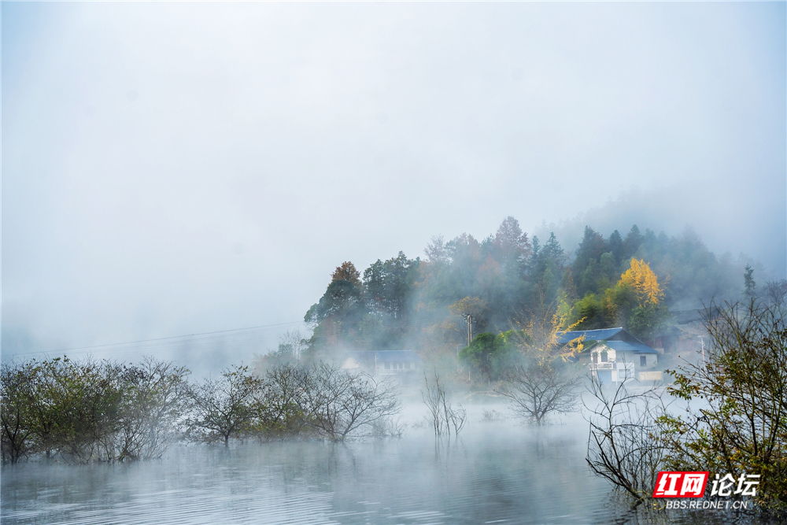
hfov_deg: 33.4
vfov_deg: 22.6
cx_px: 394
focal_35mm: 60
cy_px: 262
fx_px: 1312
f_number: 5.6
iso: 400
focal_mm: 60
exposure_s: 1/100
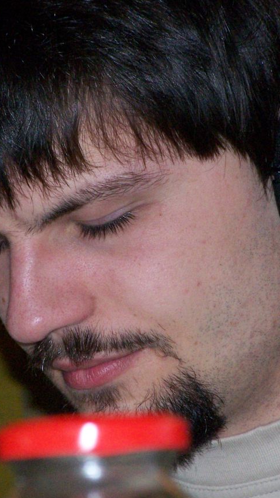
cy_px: 249
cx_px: 141
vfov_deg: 6.2
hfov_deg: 3.5
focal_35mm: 347
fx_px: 4582
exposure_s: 1/25
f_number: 3.3
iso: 400
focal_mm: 39.5
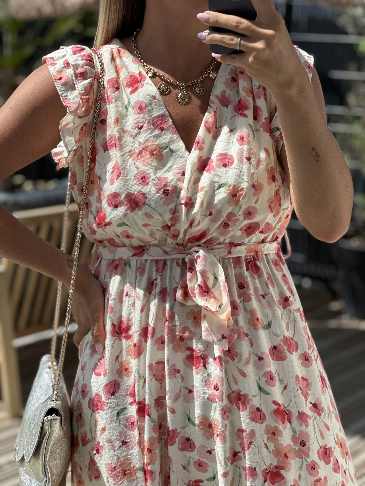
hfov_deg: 19.1
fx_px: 1083
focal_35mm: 77
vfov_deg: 25.3
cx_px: 182
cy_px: 243
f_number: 2.8
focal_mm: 9
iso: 32
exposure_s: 1/723
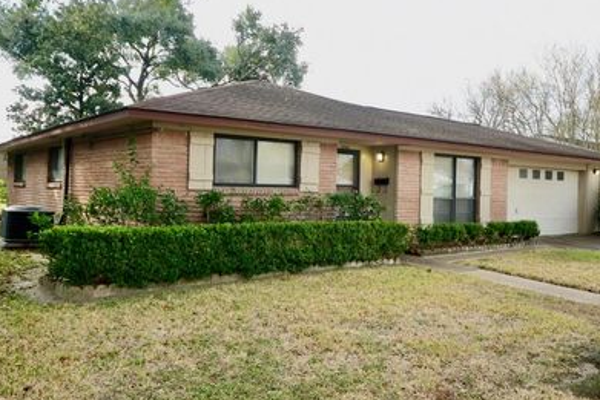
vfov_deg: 41.1
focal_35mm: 32
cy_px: 173
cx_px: 324
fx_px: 534
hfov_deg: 58.6
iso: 400
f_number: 7.1
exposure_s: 1/200
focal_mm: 17
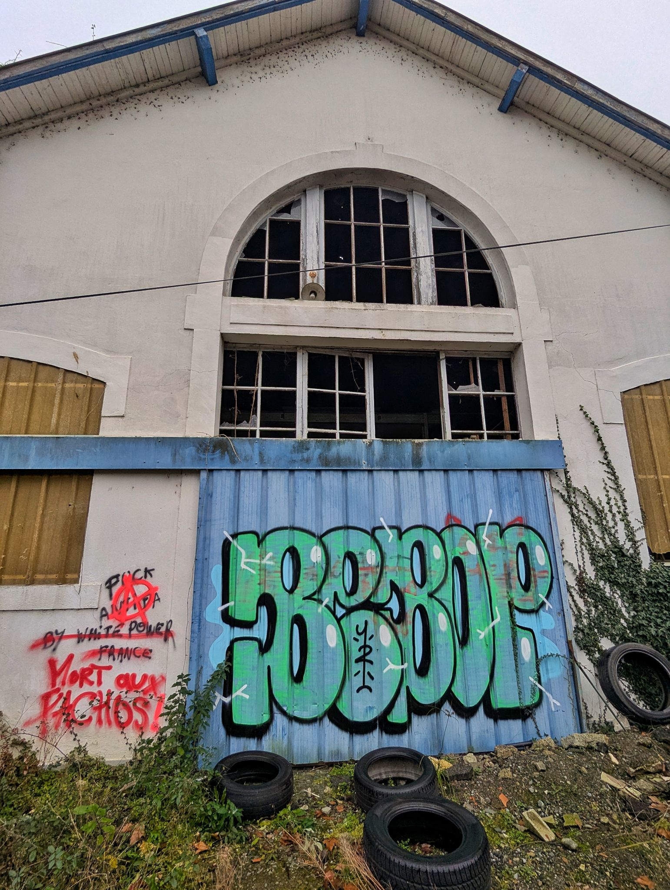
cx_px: 335
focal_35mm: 16
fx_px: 412
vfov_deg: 94.4
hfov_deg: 78.2
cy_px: 445
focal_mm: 2.35
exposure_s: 1/307
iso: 50
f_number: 2.2
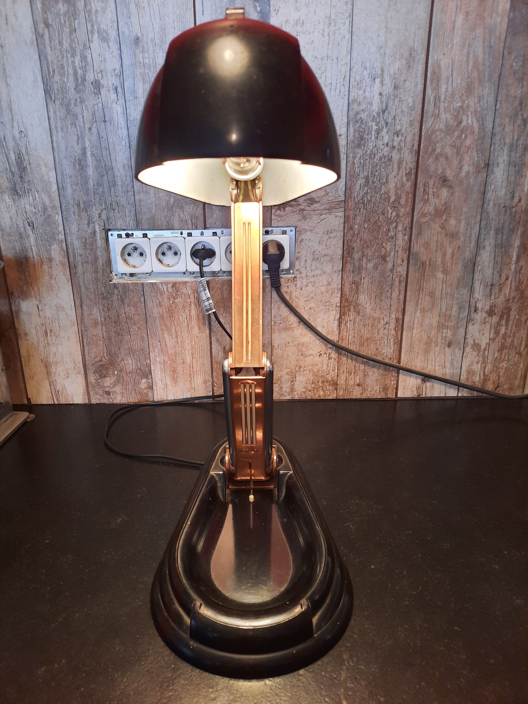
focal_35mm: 25
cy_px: 352
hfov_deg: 54.9
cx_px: 264
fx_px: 508
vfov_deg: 69.4
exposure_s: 1/25
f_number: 2
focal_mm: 4.6
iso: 320
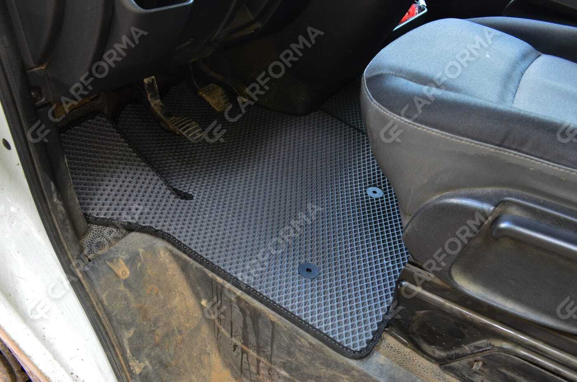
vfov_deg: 47.7
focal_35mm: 27
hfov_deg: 67.5
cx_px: 288
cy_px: 191
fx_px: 432
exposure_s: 1/10
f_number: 6.3
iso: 800
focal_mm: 18
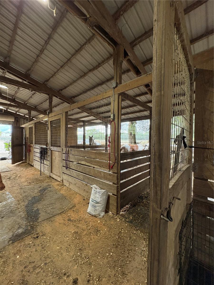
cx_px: 107
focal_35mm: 14
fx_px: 115
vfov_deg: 102.1
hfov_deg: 85.7
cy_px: 142
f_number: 2.2
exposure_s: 1/120
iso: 400
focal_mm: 2.22
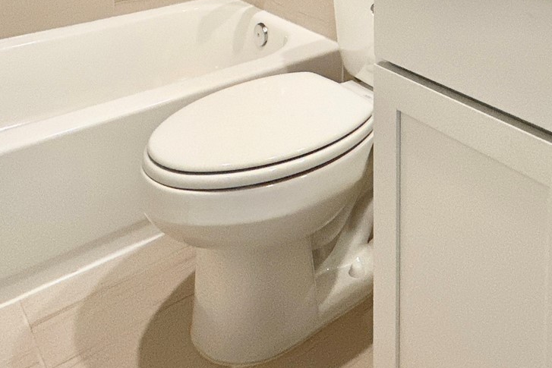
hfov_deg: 46.5
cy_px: -127
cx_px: 377
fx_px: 629
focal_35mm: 41
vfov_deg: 26.8
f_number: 2.2
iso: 400
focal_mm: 2.22
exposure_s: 1/60
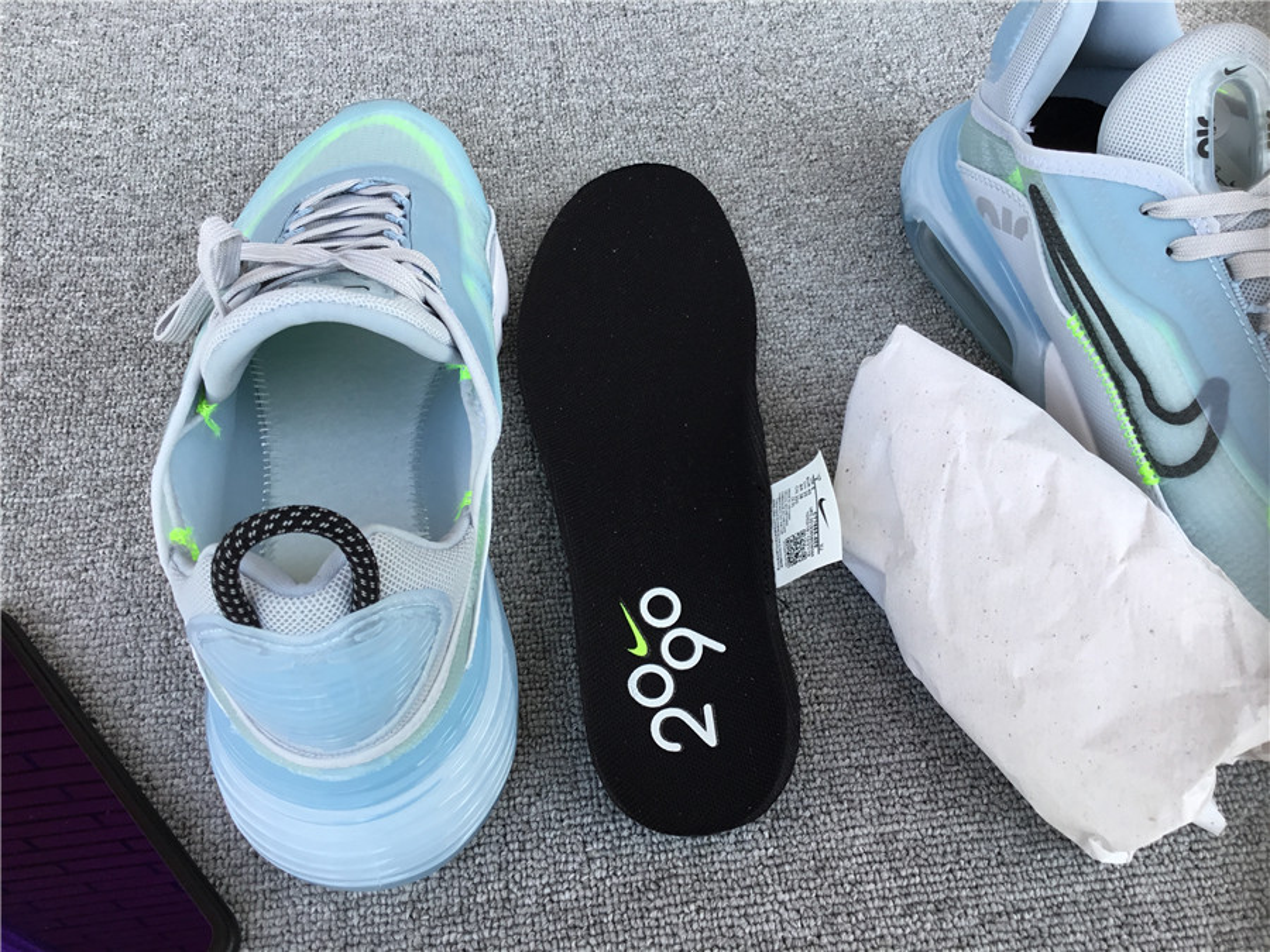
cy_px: 476
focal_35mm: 31
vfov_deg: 45.4
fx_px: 1137
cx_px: 635
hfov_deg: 58.4
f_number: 2.4
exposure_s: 1/151
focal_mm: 3.3
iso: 25
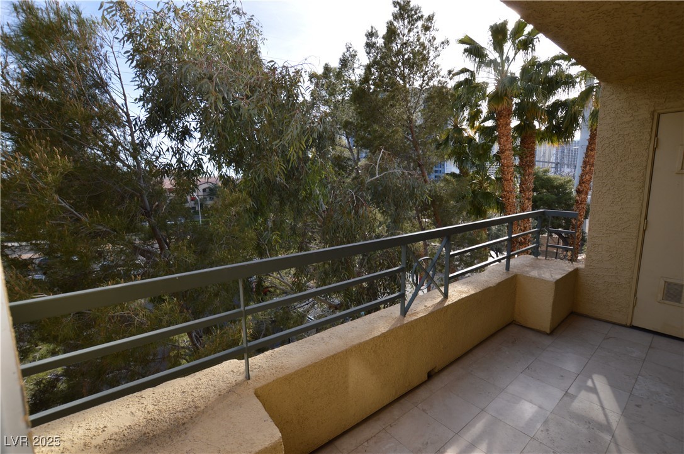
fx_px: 285
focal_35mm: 15
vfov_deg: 77.2
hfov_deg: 100.5
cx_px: 342
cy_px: 227
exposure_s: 1/160
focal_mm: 10
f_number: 6.3
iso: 100
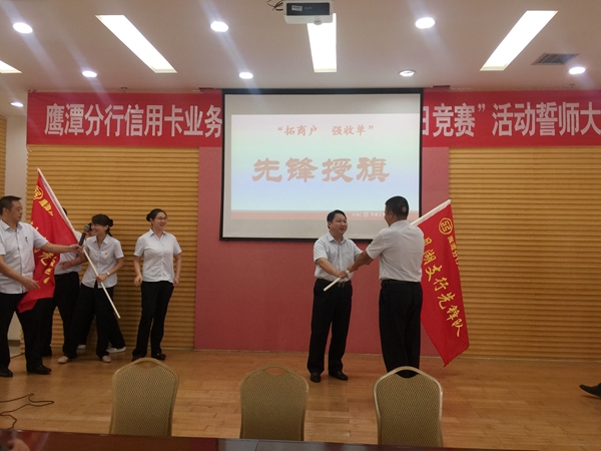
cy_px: 226
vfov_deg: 48.2
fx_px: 503
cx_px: 300
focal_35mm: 29
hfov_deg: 61.7
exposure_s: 1/33
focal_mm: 4.15
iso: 40
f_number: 2.2
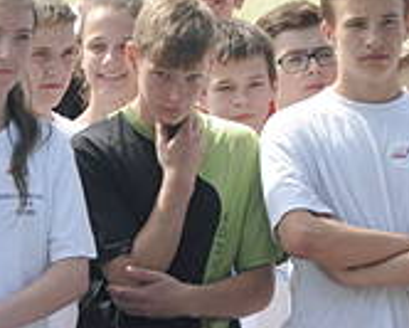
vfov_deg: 2.0
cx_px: -222
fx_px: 9161
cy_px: 277
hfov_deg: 2.6
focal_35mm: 756
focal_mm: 105
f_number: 8
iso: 800
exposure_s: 1/1000
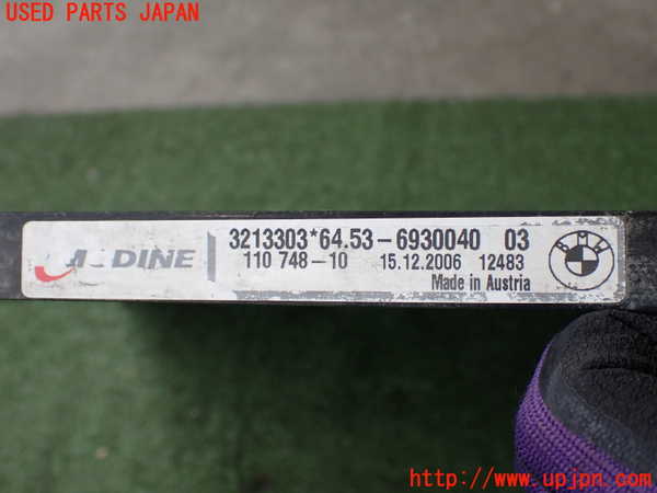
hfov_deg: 45.8
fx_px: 778
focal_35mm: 41
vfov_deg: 35.1
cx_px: 328
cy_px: 246
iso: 160
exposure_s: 1/160
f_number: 2.8
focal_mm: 7.31
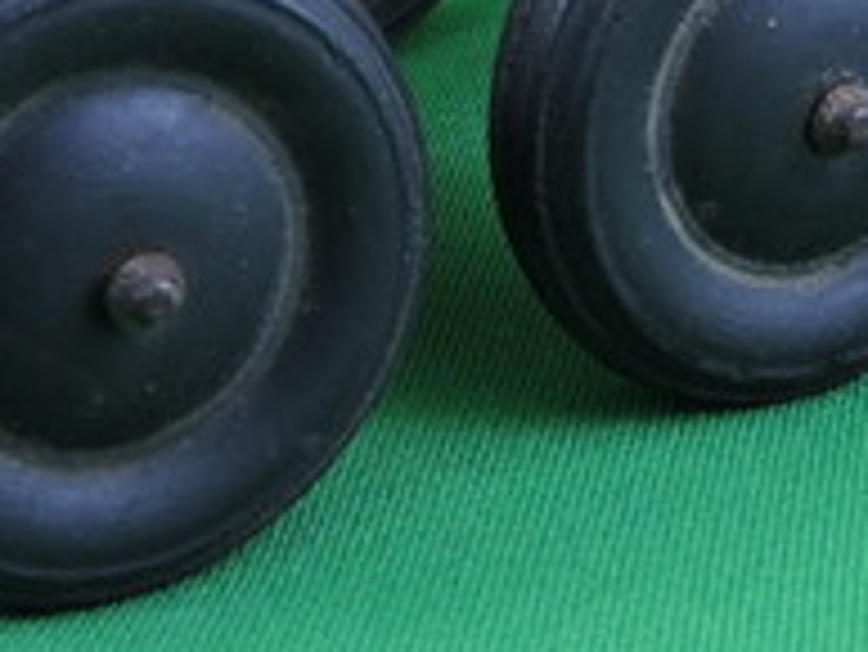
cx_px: 762
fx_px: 3513
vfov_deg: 10.1
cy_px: -468
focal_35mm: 140
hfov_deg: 14.0
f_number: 3.8
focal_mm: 6.3
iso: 160
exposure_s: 1/30
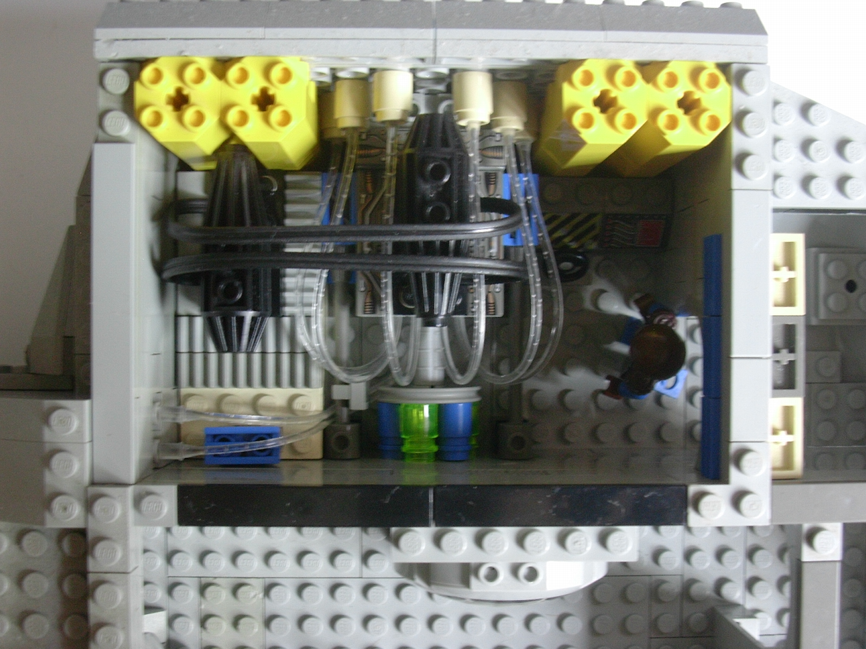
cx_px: 433
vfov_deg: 32.2
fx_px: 1126
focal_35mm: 45
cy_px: 324
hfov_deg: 42.1
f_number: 2.9
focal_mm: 6.7
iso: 70
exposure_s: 1/4.7
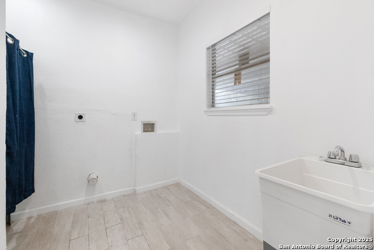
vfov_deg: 77.4
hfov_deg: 100.4
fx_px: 156
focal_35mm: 15
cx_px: 187
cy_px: 125
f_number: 6.3
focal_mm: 10
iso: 320
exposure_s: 1/50
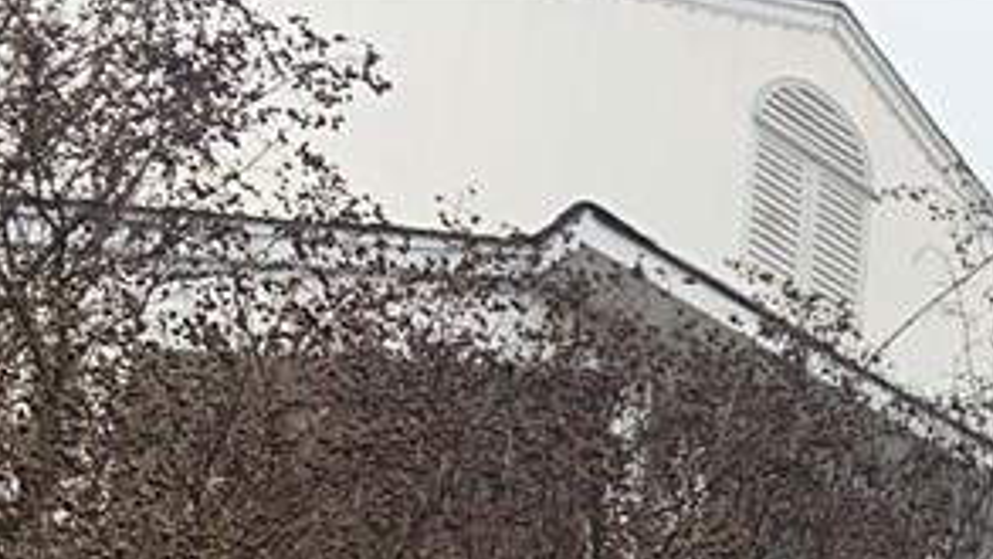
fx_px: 2607
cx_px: 1708
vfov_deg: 10.7
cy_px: 1277
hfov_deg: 17.9
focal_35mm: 99
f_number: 1.8
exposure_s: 1/122
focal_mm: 4.25
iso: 25
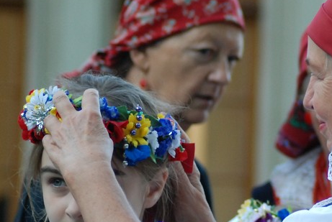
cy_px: 171
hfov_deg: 5.7
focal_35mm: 359
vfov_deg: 3.8
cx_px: 240
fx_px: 3316
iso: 800
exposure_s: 1/320
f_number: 4.5
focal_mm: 112
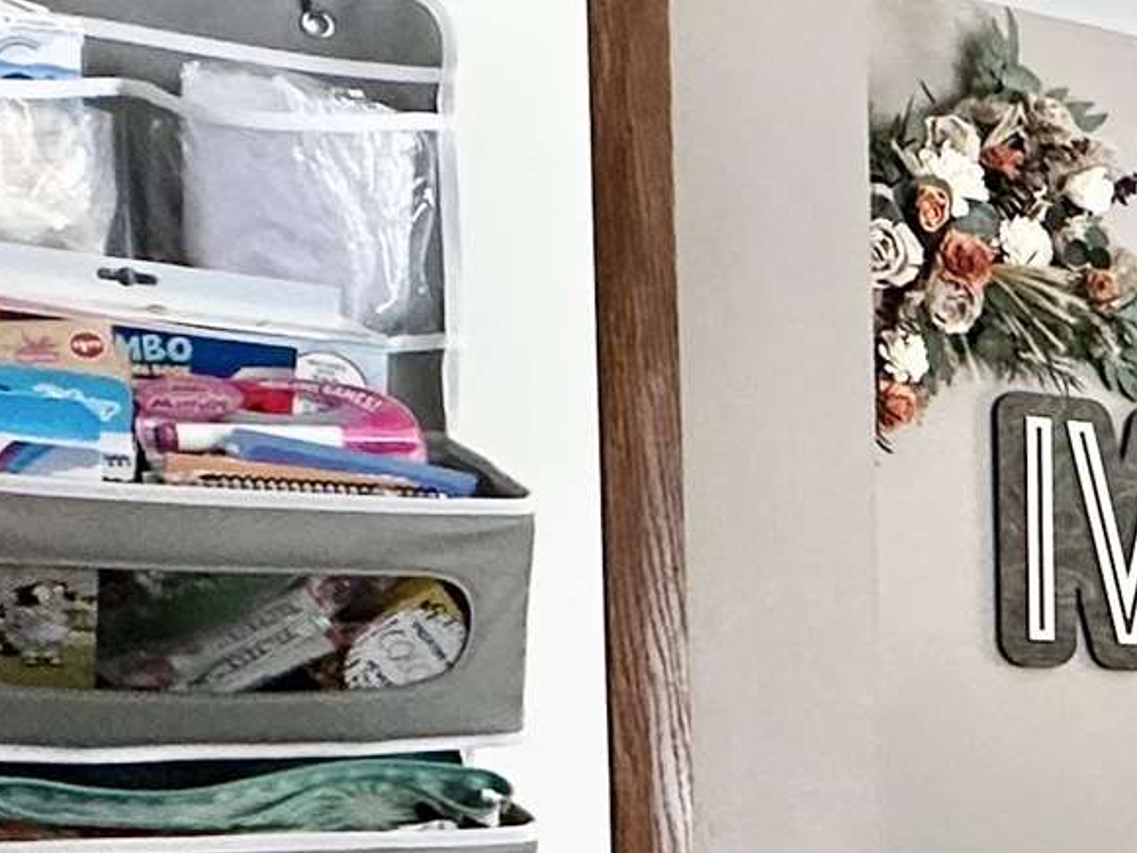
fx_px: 2431
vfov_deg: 19.4
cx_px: 1947
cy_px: 814
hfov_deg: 20.3
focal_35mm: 74
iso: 250
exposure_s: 1/120
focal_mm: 2.22
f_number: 2.2
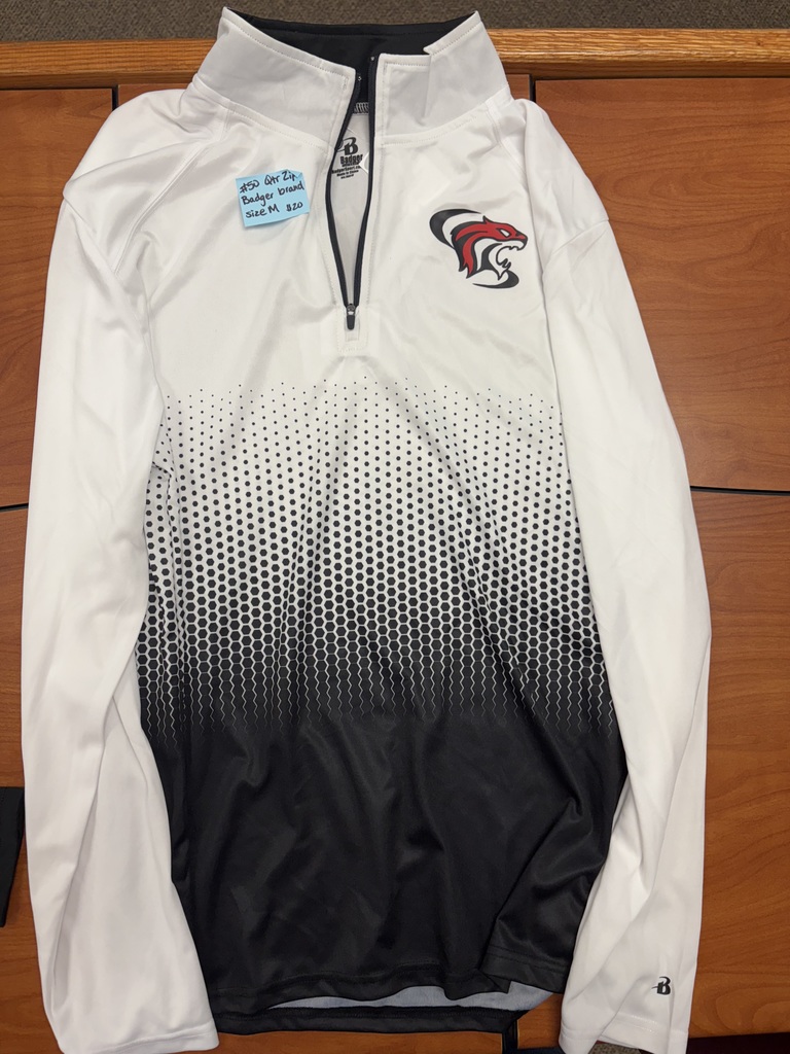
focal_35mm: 26
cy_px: 527
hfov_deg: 53.1
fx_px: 791
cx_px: 395
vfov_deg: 67.3
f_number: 1.6
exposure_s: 1/120
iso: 50
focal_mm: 5.96
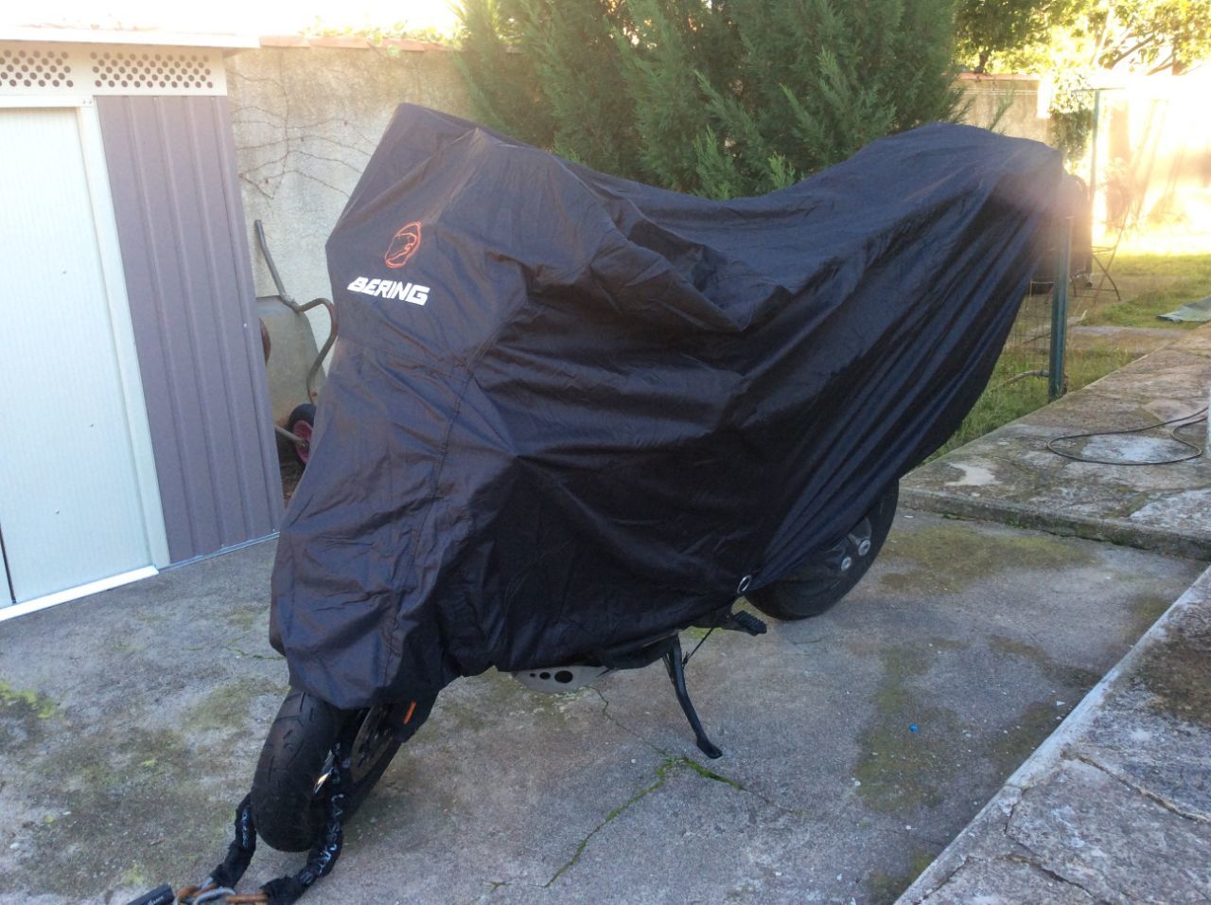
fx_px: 1118
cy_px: 452
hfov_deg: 56.9
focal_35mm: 32
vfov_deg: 44.1
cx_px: 606
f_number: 2.4
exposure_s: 1/100
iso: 50
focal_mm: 3.3
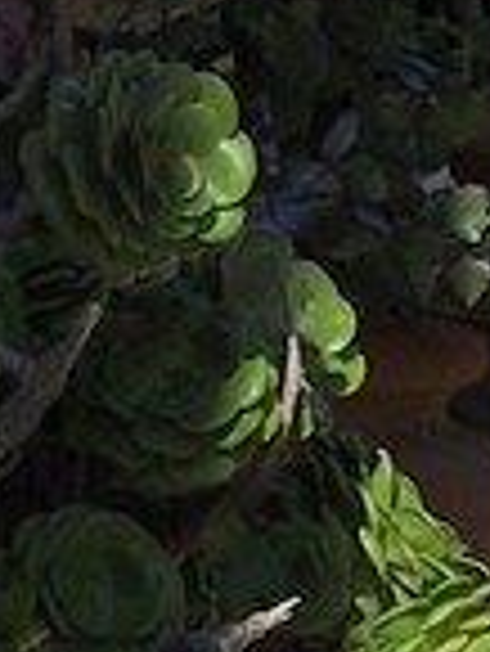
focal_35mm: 741
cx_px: 3354
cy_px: -1052
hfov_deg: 1.9
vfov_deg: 2.6
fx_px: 13965
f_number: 16
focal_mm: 70
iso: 200
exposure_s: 1/200
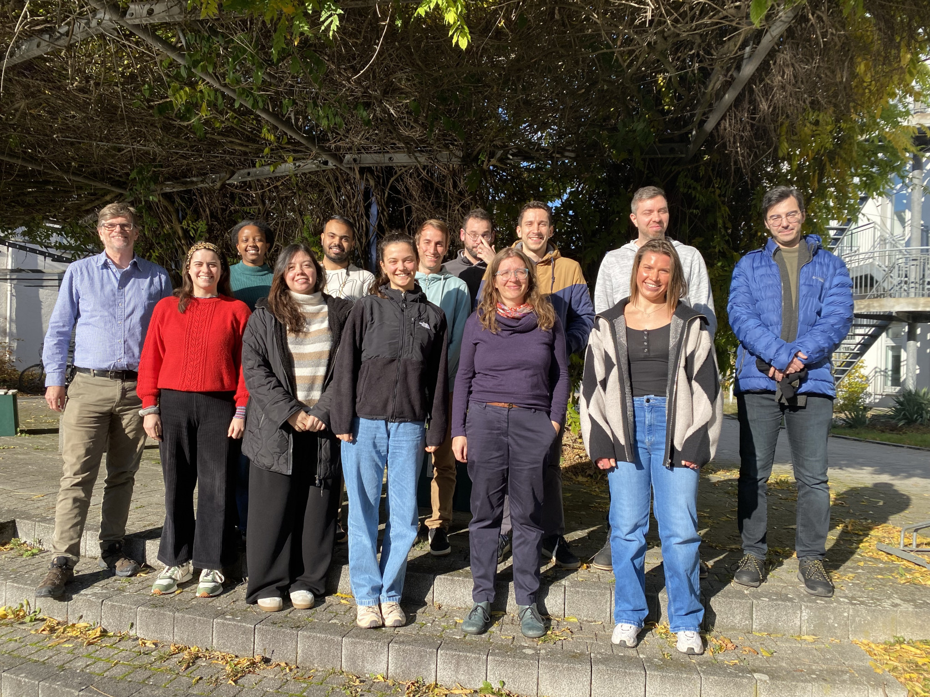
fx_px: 699
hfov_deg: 67.3
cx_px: 465
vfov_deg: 53.1
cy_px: 348
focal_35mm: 26
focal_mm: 4.25
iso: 32
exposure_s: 1/1678
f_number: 1.8
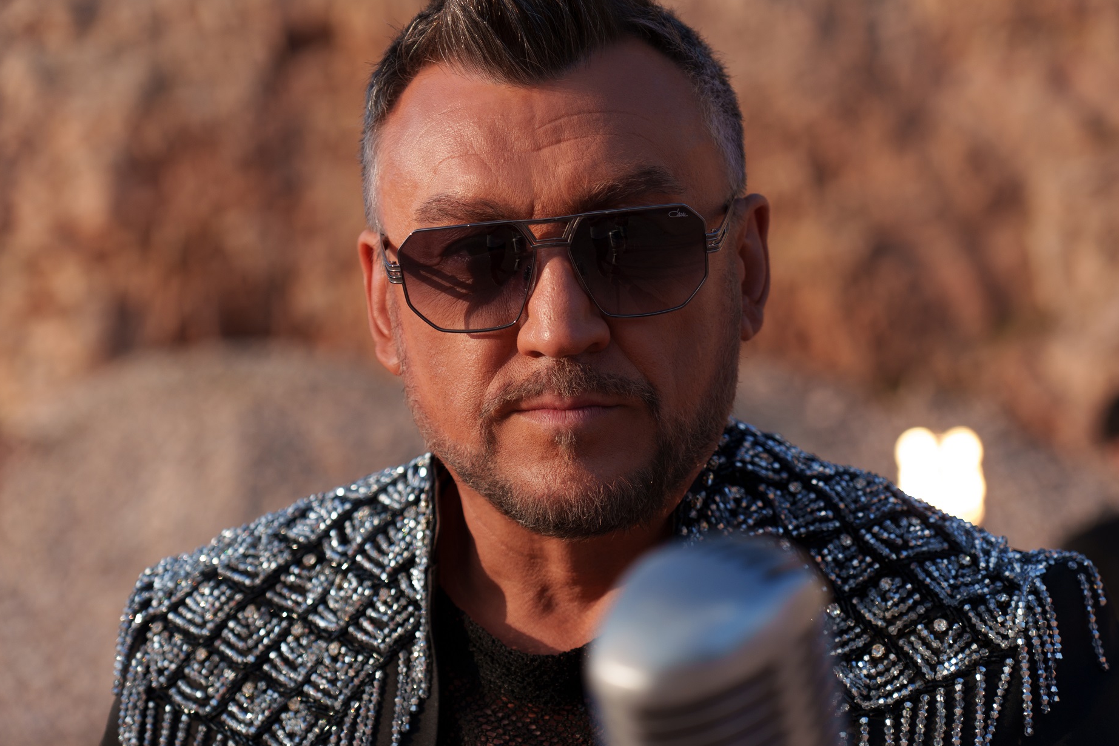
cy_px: 352
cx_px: 613
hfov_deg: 22.2
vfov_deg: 14.9
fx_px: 2846
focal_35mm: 92
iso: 64
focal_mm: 55
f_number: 2.8
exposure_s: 1/640
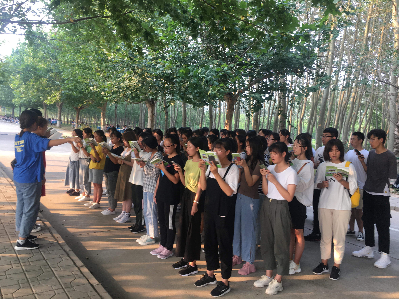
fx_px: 334
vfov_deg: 48.2
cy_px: 150
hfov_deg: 61.7
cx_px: 200
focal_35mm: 29
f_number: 2.2
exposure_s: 1/50
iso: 25
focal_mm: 4.15
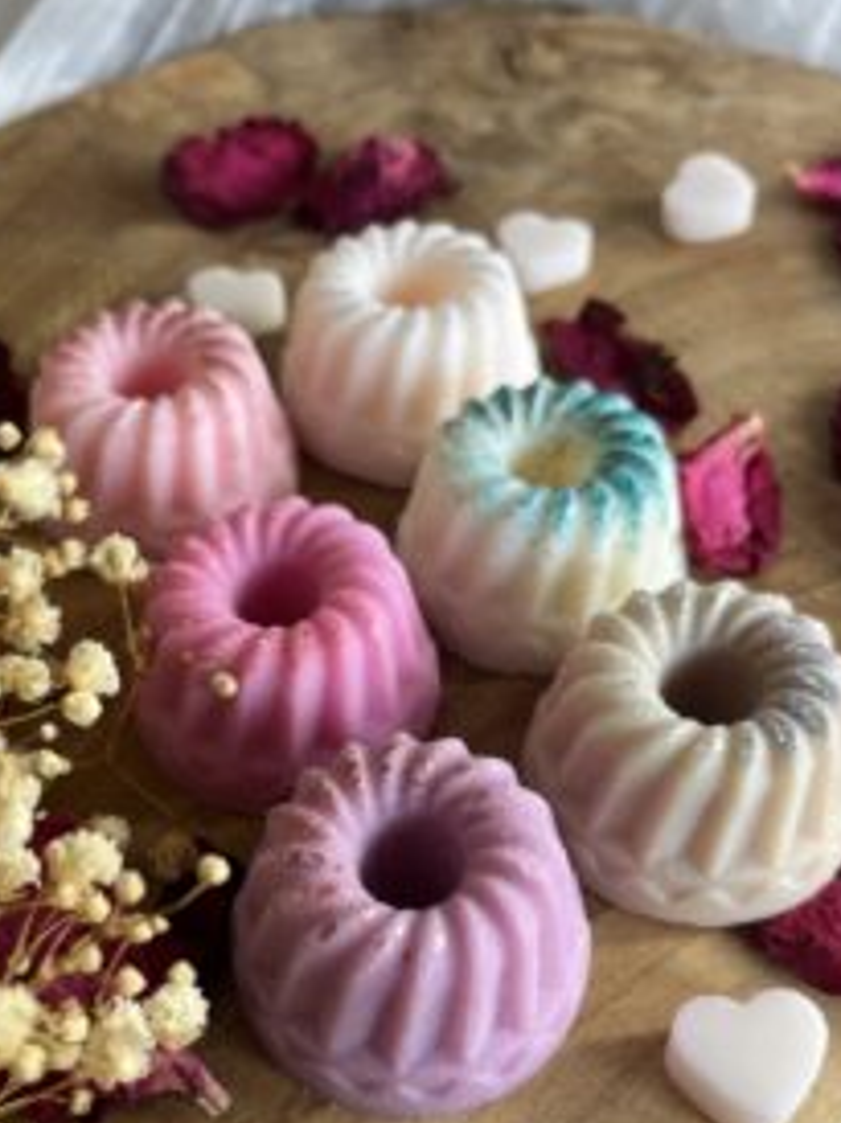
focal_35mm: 38
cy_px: 717
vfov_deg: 48.4
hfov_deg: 37.6
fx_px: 1233
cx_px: 361
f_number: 1.6
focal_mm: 5.1
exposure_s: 1/100
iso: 80
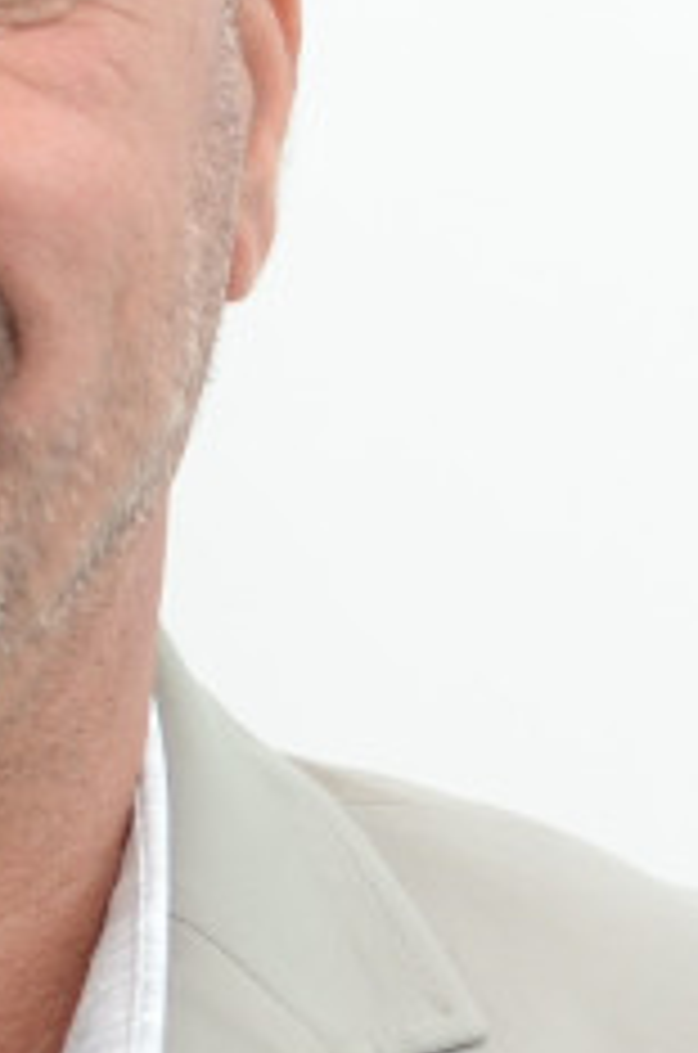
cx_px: -243
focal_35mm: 180
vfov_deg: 11.4
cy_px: 882
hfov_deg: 7.5
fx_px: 5250
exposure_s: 1/250
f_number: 2.5
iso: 320
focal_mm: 35
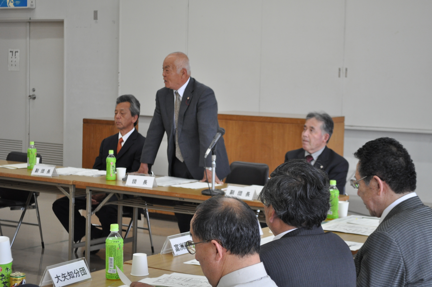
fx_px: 989
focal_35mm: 82
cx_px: 216
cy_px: 144
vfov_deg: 16.5
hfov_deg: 24.6
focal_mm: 55
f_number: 5.6
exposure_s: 1/100
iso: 800
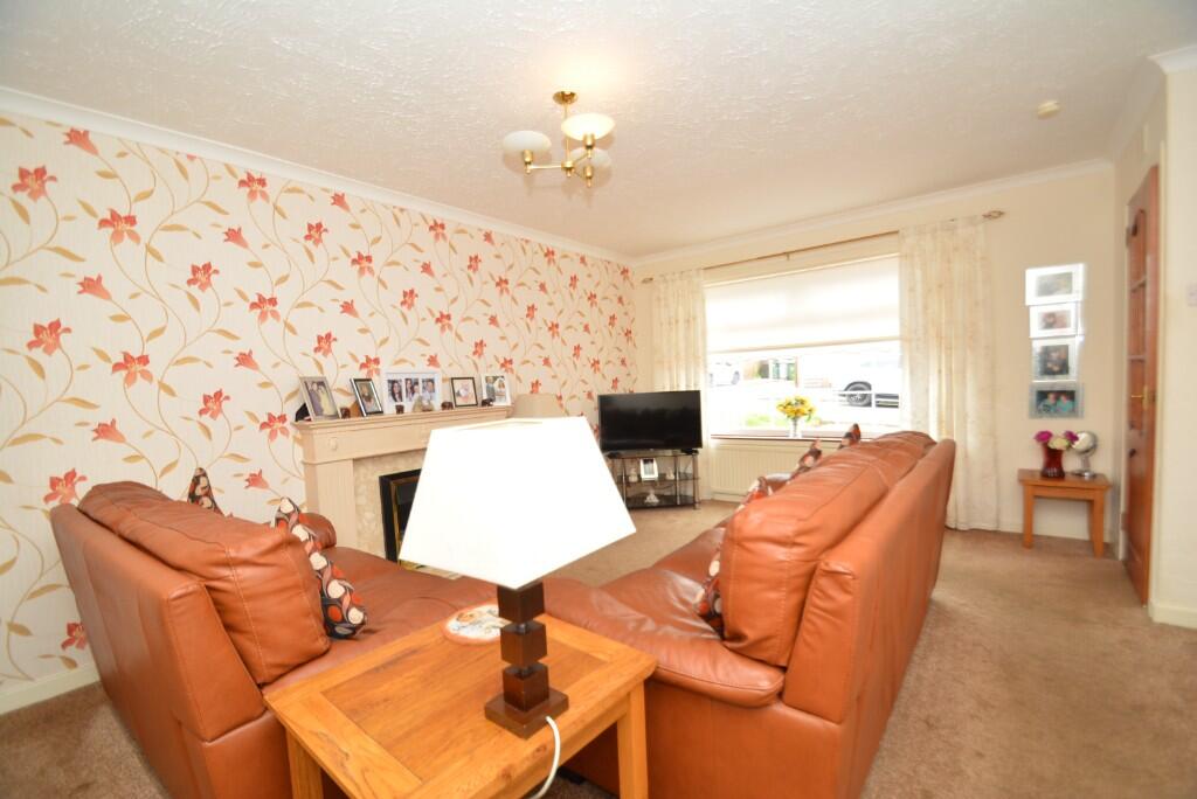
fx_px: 499
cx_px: 598
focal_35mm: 15
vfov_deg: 77.4
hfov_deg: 100.4
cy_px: 400
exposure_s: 1/60
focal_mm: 10
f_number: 4
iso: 280
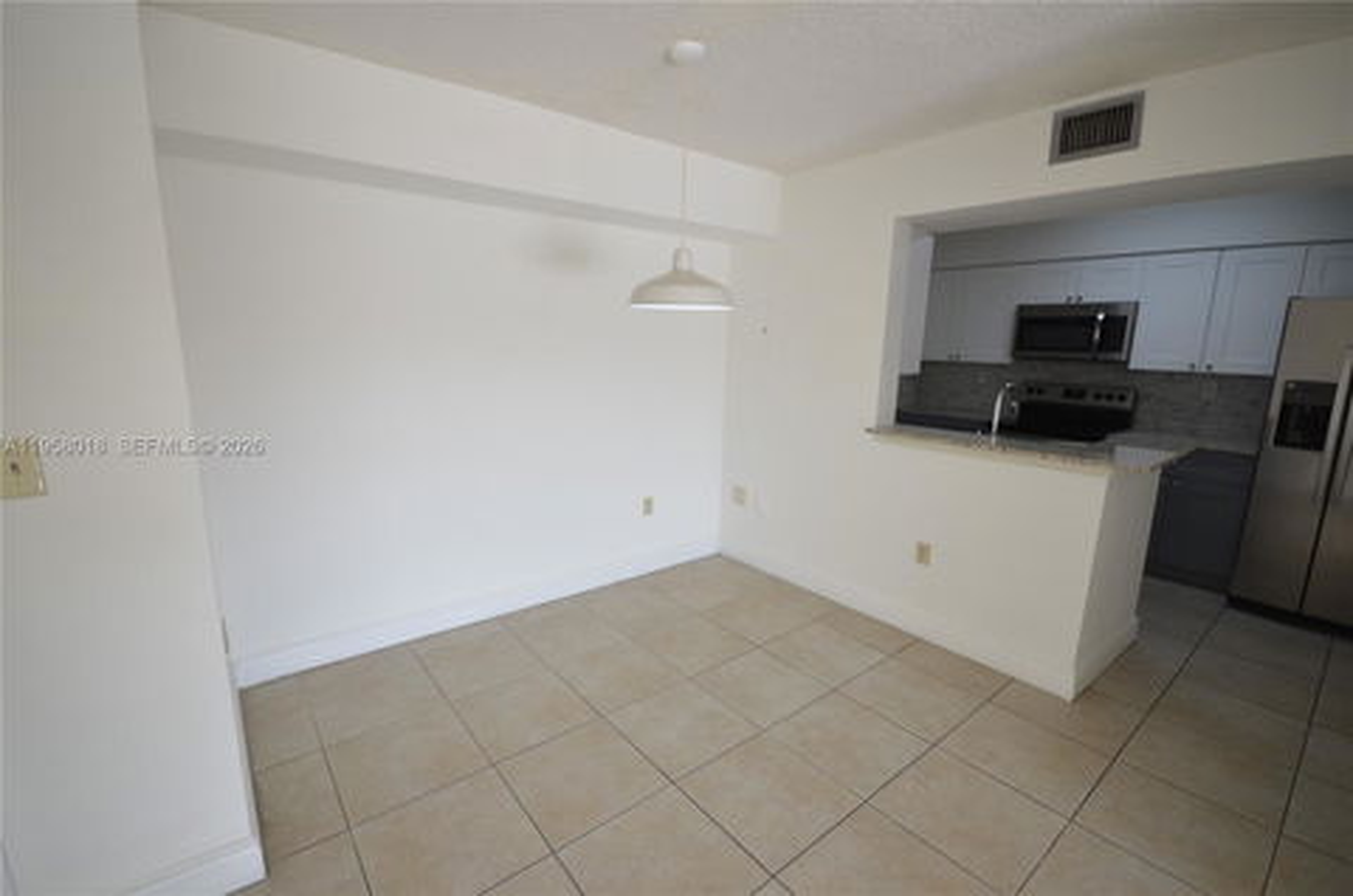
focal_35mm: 15
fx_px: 563
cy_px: 448
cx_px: 676
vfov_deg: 77.1
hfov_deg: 100.5
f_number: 5.6
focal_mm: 10
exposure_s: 1/100
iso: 400
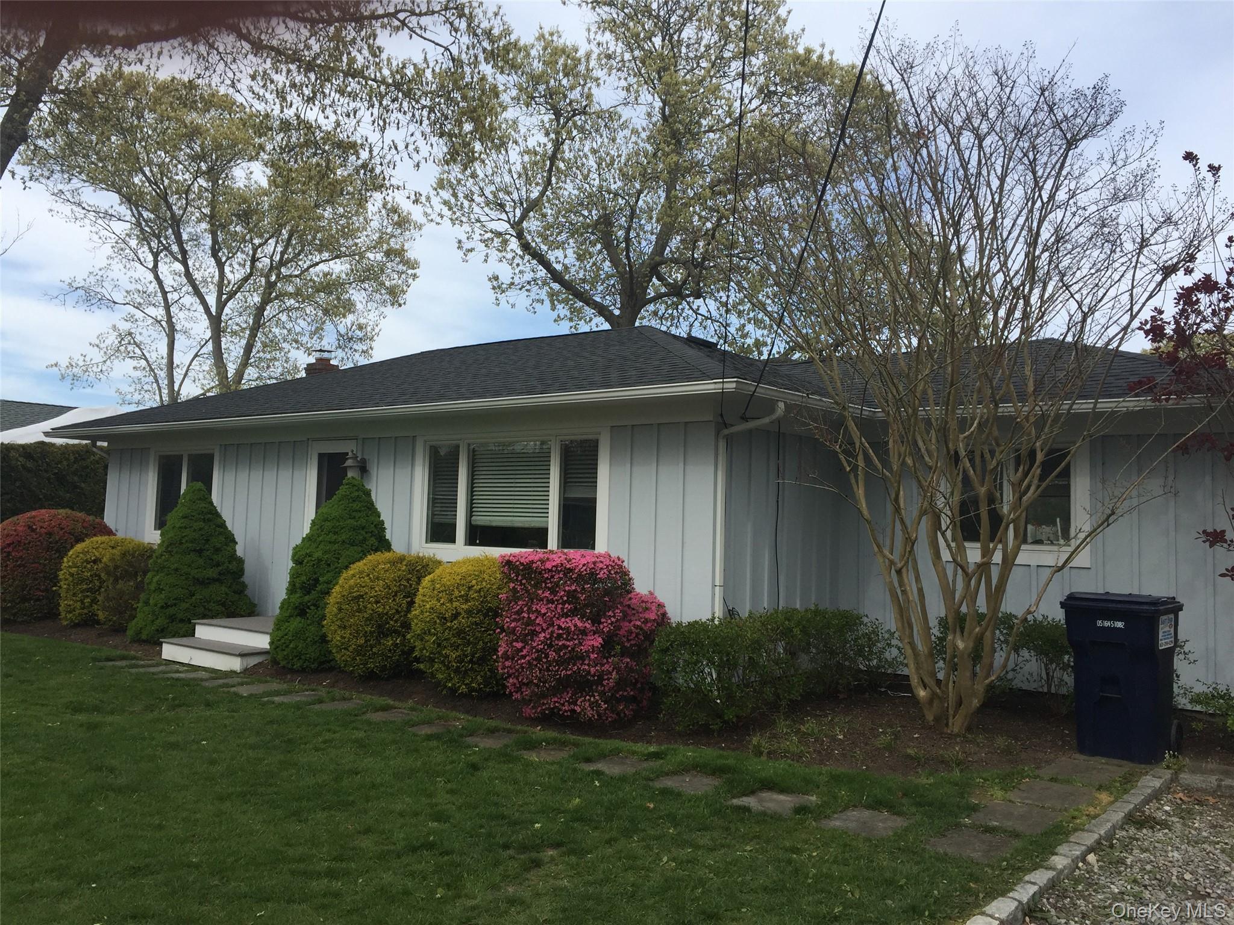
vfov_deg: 48.2
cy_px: 462
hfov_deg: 61.7
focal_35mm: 29
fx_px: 1034
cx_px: 617
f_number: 2.2
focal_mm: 4.15
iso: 32
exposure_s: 1/1199
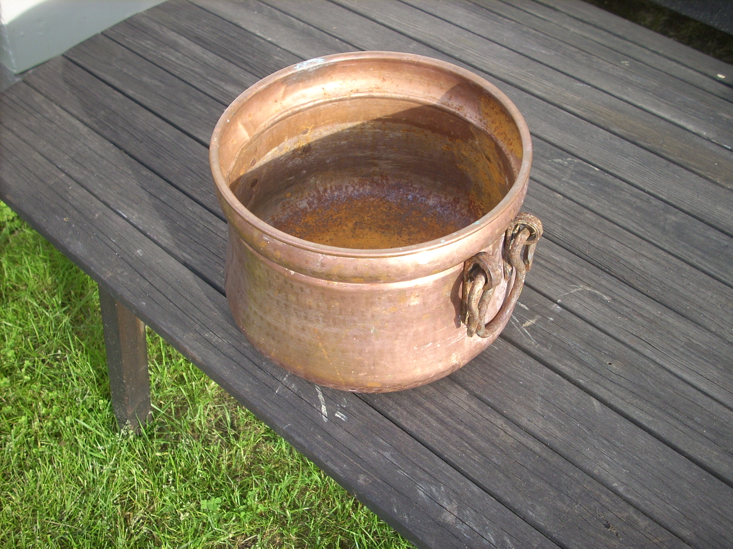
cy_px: 274
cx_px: 366
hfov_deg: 50.1
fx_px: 783
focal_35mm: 37
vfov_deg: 38.7
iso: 64
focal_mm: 6.2
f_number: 2.8
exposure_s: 1/149
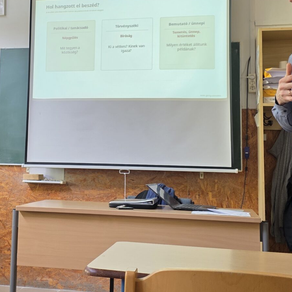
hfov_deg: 29.2
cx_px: 82
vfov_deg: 29.3
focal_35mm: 58
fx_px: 554
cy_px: 90
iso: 100
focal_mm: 6.3
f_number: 1.7
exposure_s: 1/60
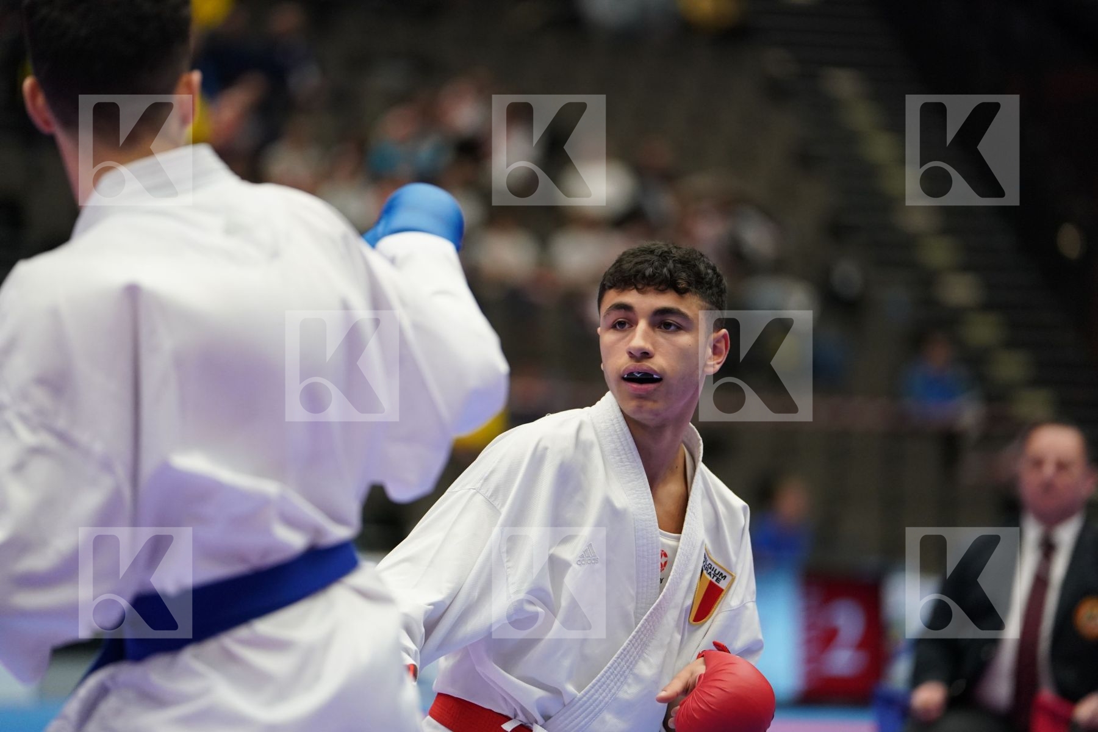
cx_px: 549
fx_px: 5459
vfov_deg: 7.7
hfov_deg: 11.5
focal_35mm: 179
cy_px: 366
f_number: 2.8
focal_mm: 179
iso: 2500
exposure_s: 1/1000
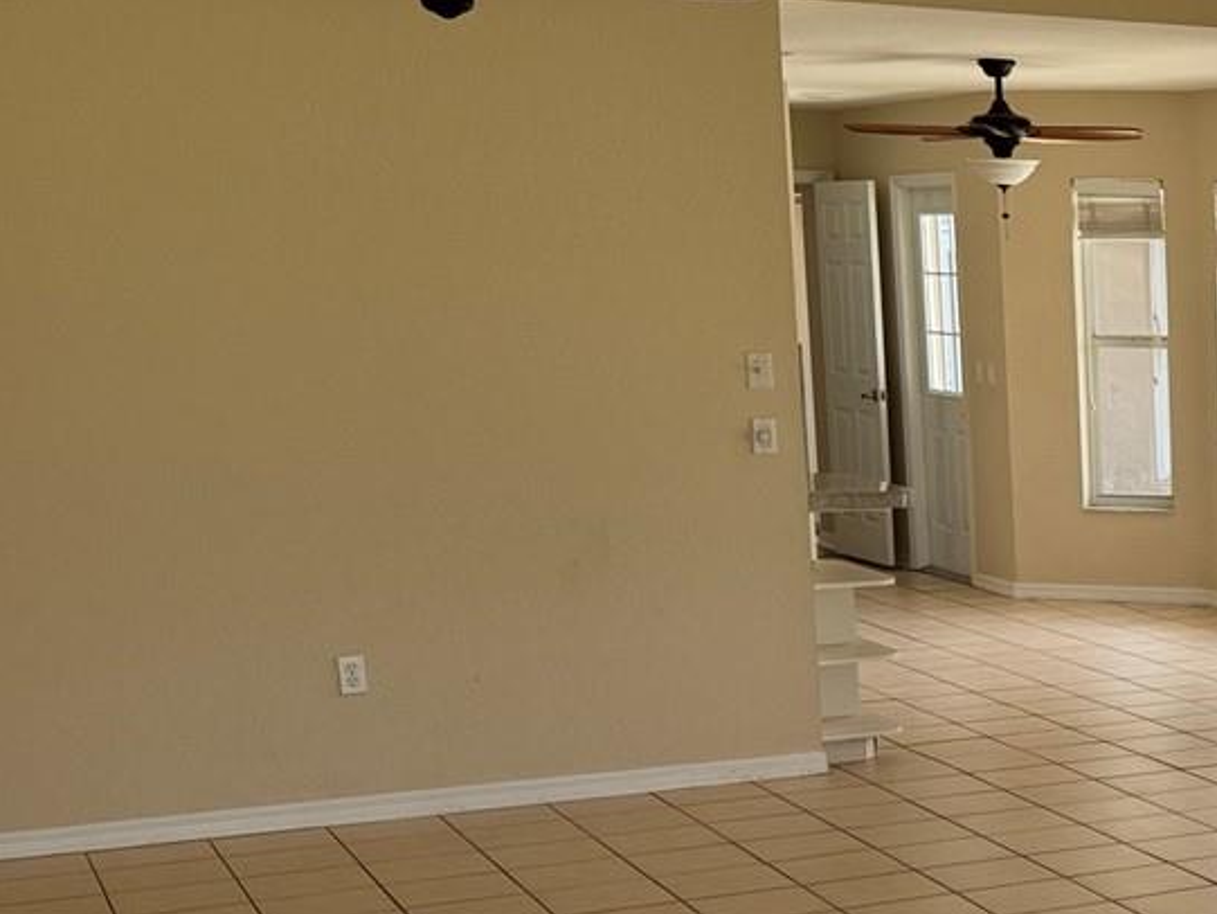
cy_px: 734
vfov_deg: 20.5
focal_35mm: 71
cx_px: 1617
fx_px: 2497
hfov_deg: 23.8
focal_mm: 6.76
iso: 64
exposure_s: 1/196
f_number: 1.78
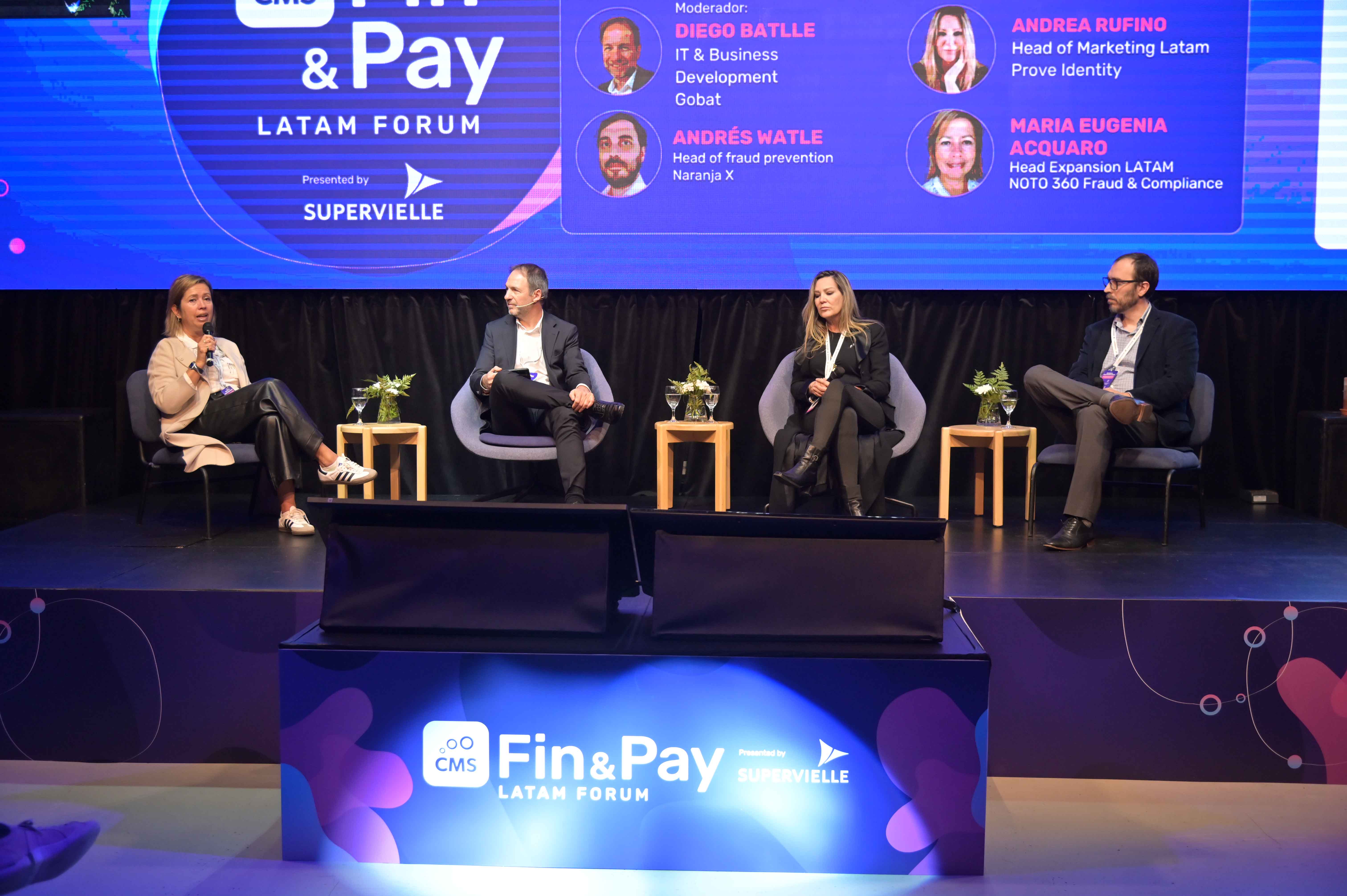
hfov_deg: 48.5
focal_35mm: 40
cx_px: 674
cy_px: 448
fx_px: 1496
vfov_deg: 33.4
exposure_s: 1/200
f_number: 4.5
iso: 2000
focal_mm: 40
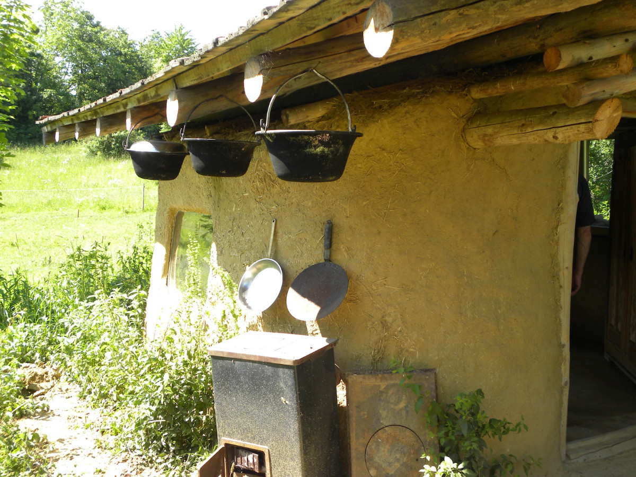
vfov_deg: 35.1
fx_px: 753
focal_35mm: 41
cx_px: 318
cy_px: 238
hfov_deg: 45.8
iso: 64
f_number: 3.5
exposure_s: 1/134
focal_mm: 7.3
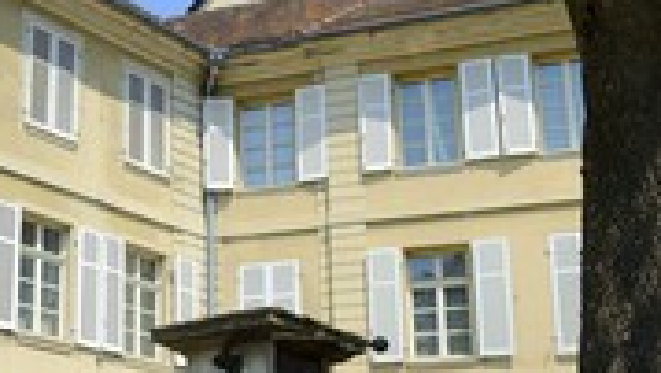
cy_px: 310
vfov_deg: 20.2
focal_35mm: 59
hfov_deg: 34.4
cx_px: 137
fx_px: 1035
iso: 200
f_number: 10
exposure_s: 1/320
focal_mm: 24
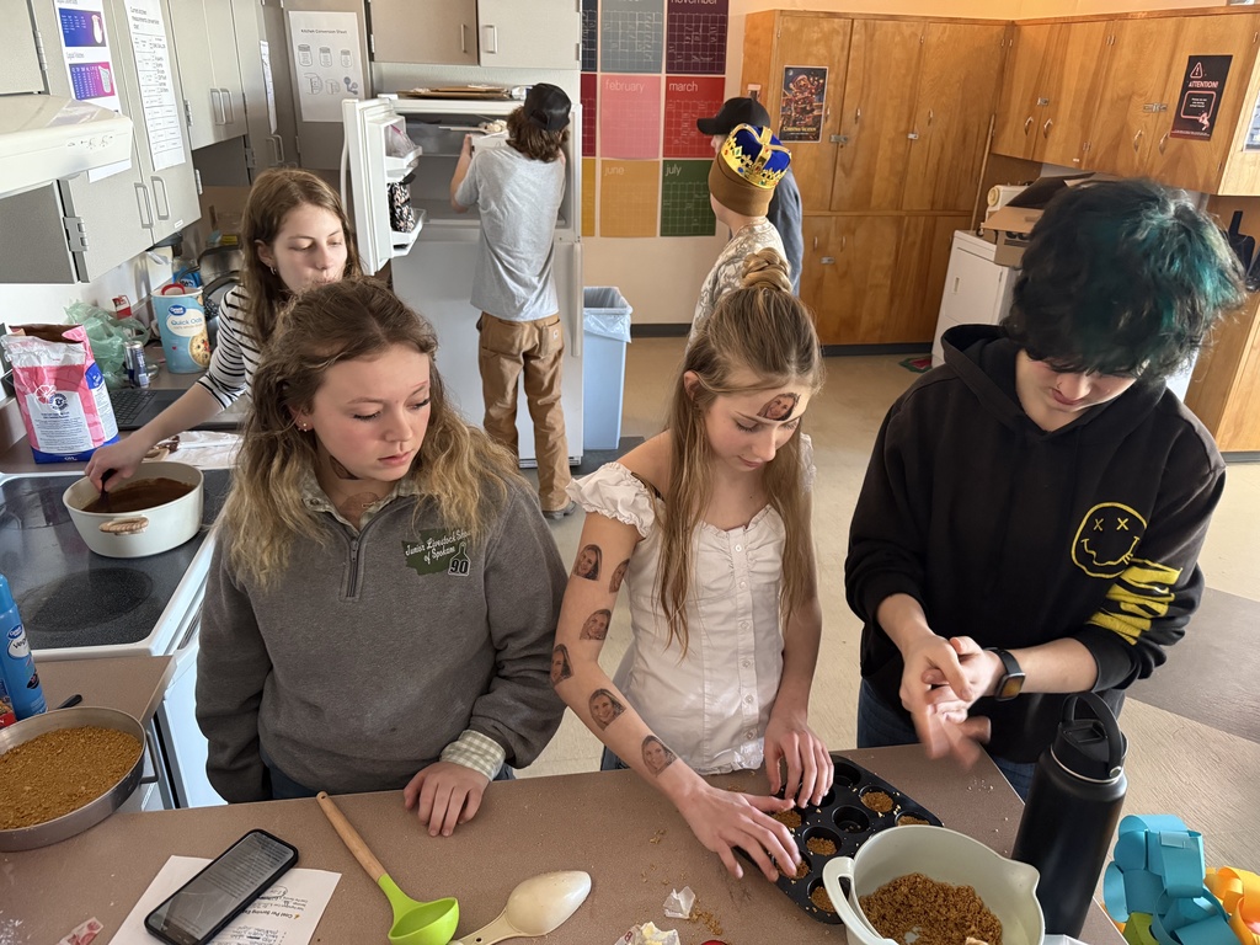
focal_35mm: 24
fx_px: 874
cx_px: 630
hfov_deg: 71.6
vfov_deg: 56.8
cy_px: 472
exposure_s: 1/40
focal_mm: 6.76
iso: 640
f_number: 1.78
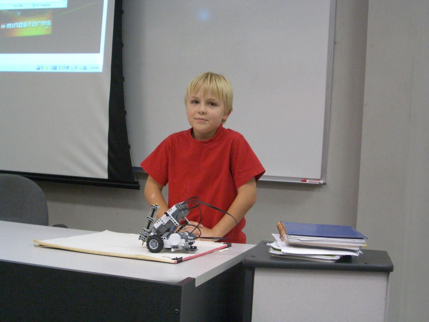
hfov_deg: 38.9
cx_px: 214
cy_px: 161
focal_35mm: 49
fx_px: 607
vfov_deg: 29.7
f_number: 3.1
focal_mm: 8.2
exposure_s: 1/25
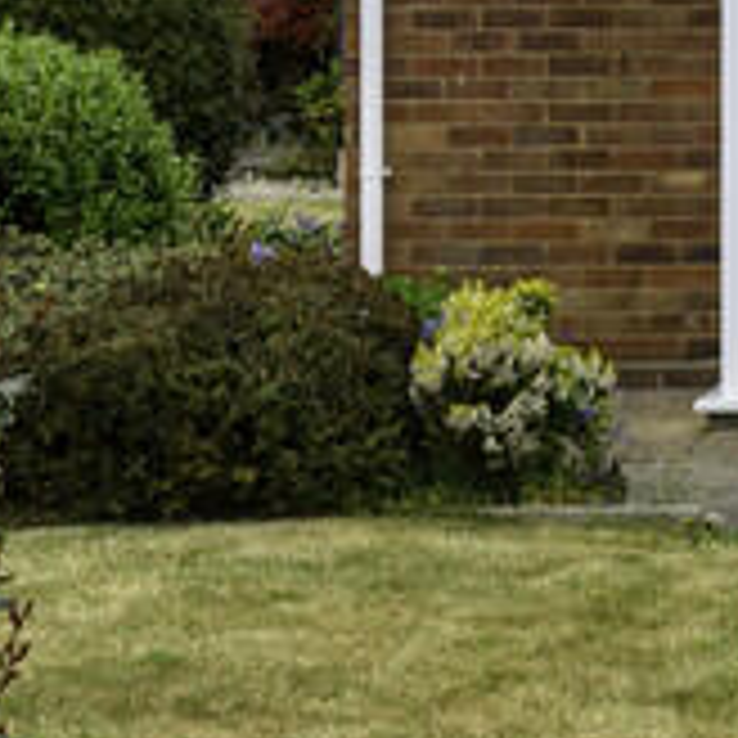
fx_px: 3513
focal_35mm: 146
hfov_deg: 11.0
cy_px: -286
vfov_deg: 11.6
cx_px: 1413
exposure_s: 1/1250
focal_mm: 27.5
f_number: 5.6
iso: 320
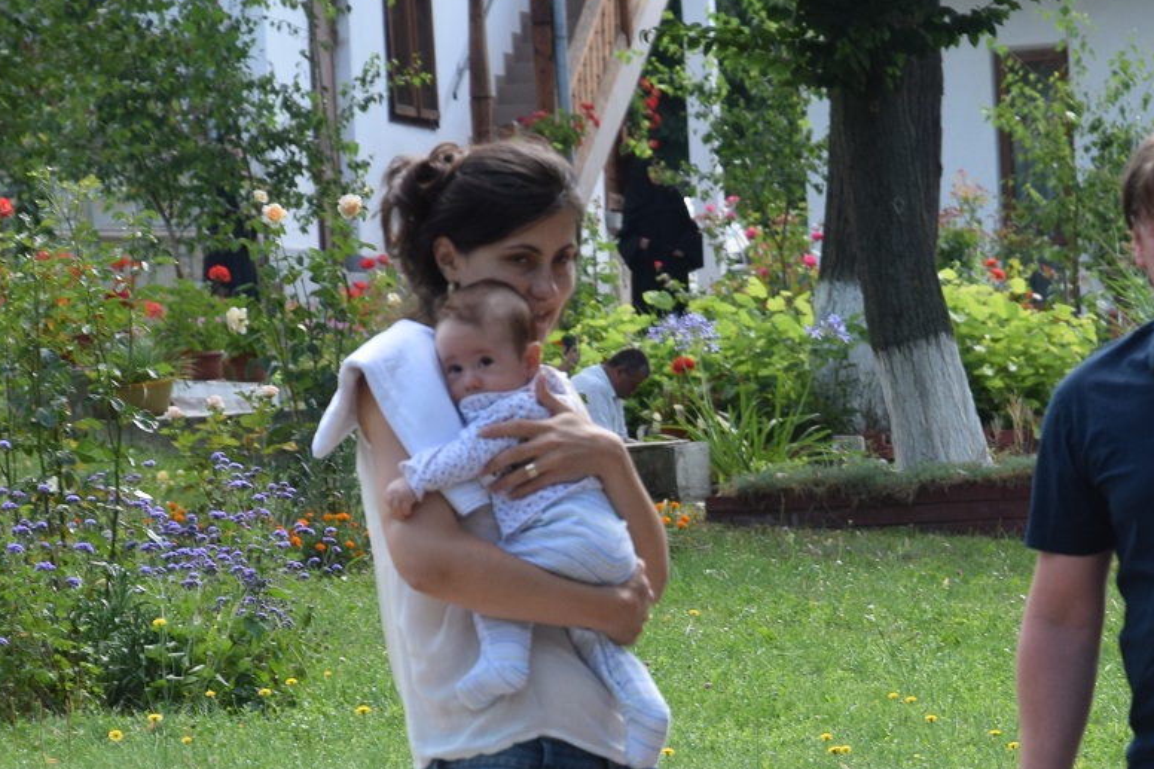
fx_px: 12146
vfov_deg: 3.6
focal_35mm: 379
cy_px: 886
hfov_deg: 5.4
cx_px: 880
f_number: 8
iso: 400
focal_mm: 98
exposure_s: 1/250
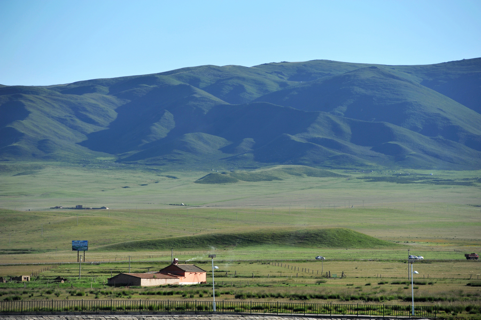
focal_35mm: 200
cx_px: 240
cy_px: 160
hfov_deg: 10.3
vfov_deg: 6.9
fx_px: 2669
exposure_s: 1/1250
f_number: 6.3
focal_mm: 200
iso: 200
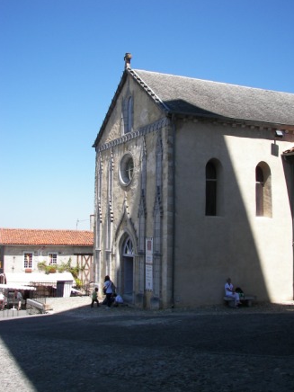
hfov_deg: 38.7
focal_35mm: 37
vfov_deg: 50.1
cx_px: 146
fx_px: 419
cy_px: 196
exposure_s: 1/640
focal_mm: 6
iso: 50
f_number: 2.8
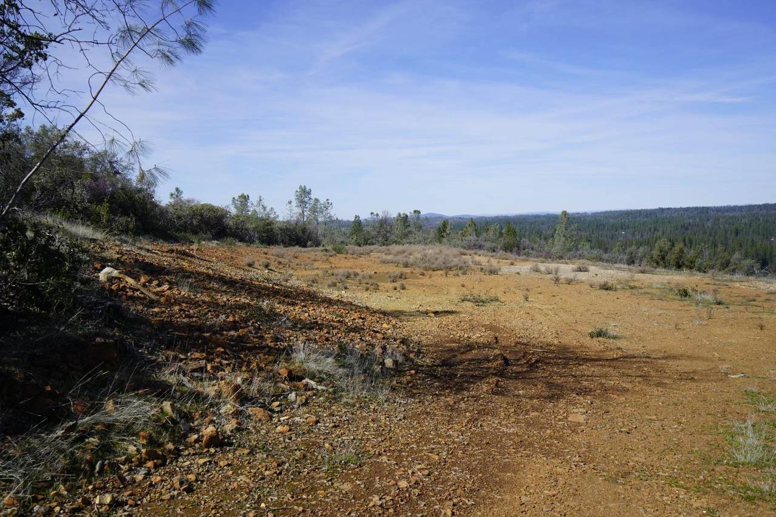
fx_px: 754
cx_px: 388
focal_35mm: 35
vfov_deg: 37.8
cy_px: 258
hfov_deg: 54.4
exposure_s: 1/100
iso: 100
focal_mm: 35
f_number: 14
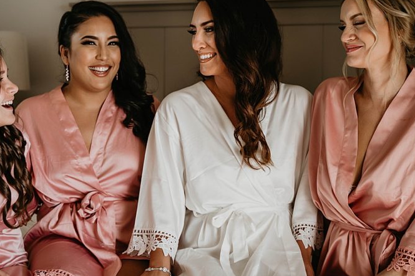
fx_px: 657
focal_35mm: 57
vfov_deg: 23.7
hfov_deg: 34.9
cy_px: 115
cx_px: 159
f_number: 2.8
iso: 400
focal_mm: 37
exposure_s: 1/250
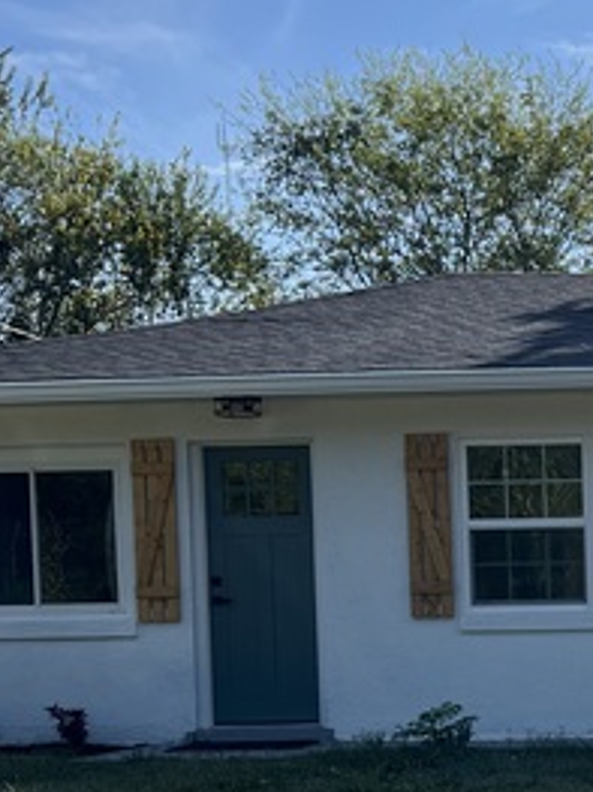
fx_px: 1806
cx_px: 686
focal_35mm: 79
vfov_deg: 24.0
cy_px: 720
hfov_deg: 17.9
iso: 50
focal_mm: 5.7
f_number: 1.5
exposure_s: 1/3571
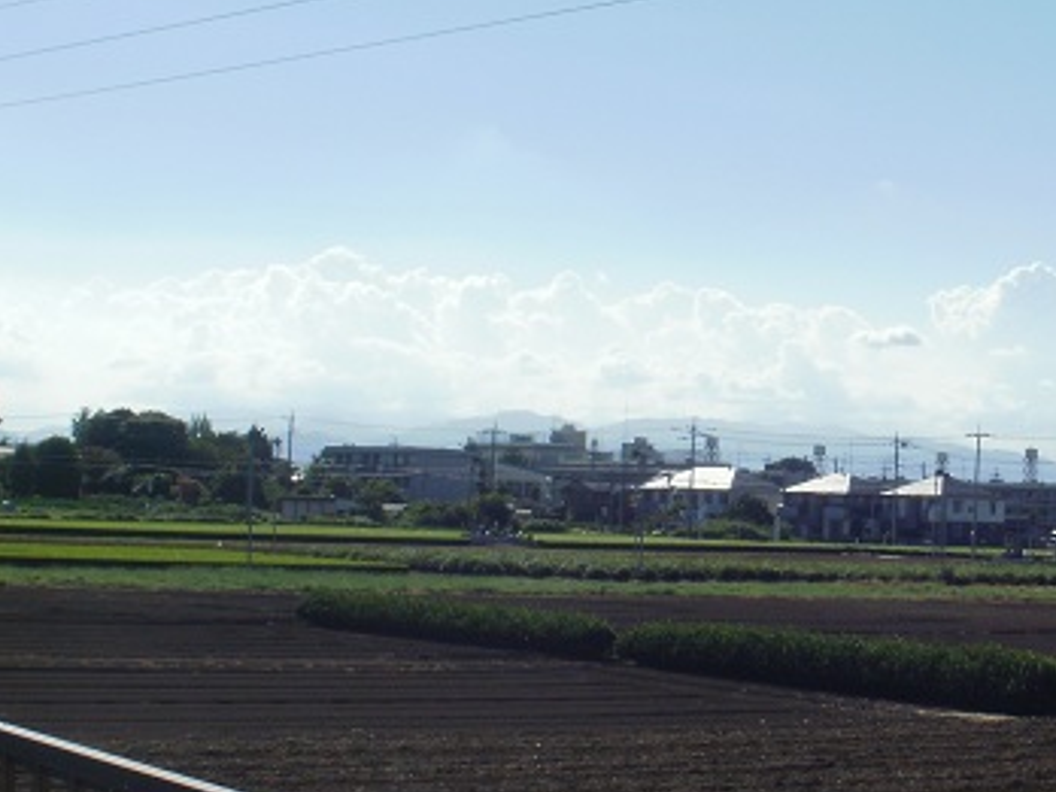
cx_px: 916
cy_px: 522
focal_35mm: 81
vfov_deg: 18.2
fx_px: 2471
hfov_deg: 23.6
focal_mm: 7.7
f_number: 6.3
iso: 100
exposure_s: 1/500
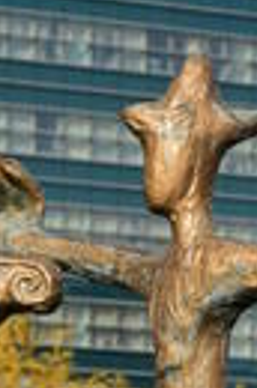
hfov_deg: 2.3
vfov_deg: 3.4
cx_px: 217
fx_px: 6502
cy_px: 728
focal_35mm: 604
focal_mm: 90
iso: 100
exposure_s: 1/500
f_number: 5.6
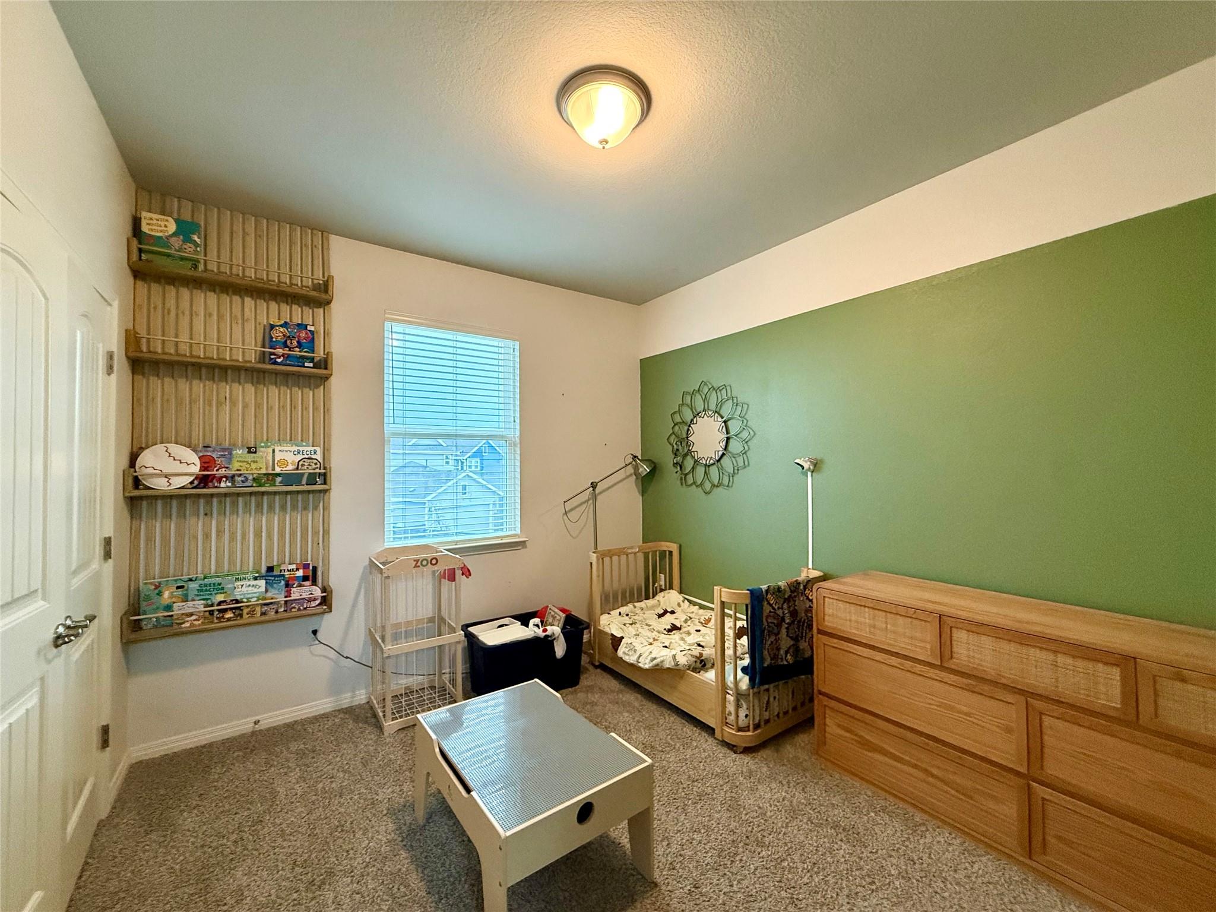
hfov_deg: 102.1
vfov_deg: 85.7
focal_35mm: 14
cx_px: 608
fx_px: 492
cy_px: 456
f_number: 2.2
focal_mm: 2.22
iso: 500
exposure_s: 1/120
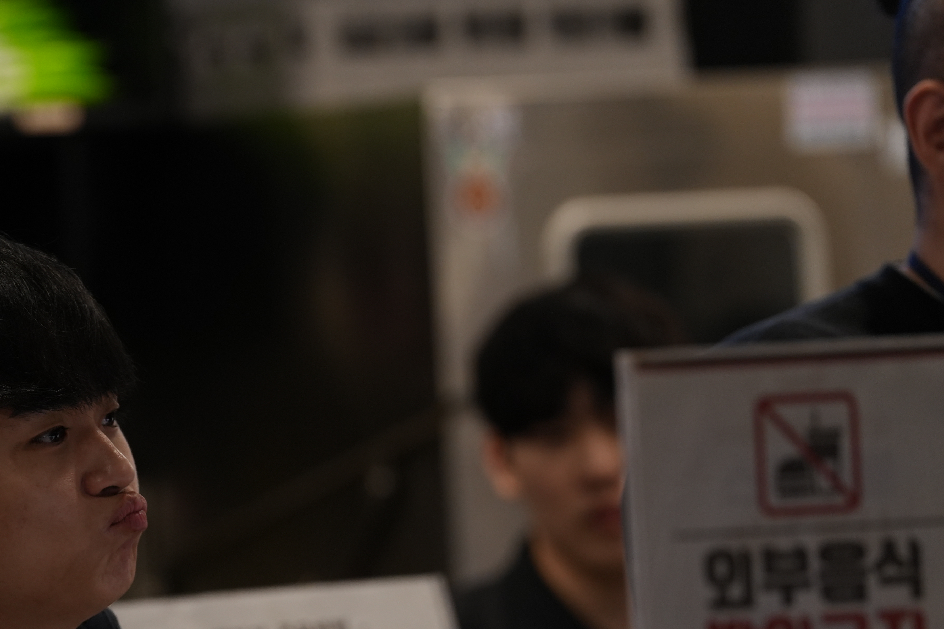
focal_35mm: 383
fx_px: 10042
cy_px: 510
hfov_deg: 5.4
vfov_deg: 3.6
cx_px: 107
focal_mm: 197
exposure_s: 1/100
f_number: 3.5
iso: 800
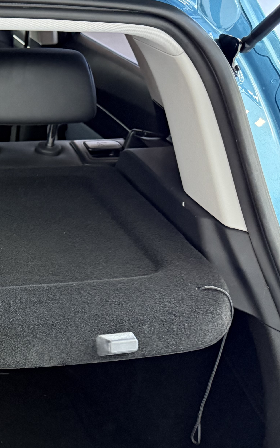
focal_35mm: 59
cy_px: 293
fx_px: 720
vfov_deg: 34.3
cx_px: -169
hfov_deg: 18.7
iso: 1000
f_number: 1.78
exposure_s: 1/39
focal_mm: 6.76
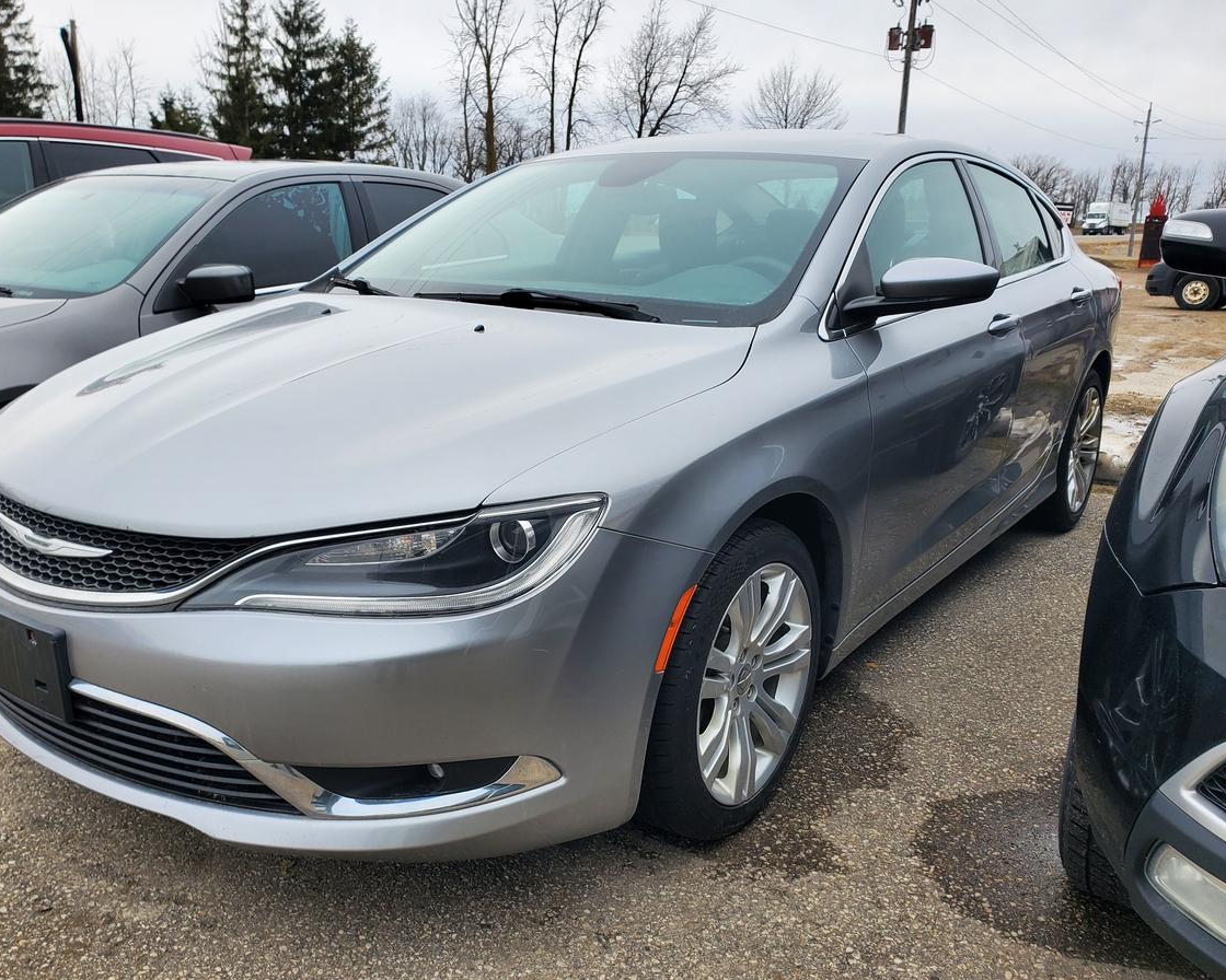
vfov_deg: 50.0
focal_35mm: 29
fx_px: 1052
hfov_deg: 60.3
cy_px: 491
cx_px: 554
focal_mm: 4.3
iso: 50
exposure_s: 1/583
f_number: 2.4
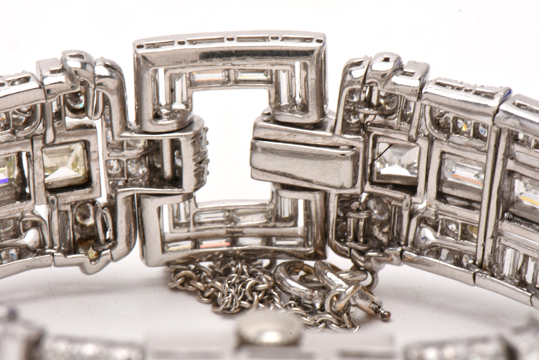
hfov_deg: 16.1
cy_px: 180
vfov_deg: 10.8
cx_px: 270
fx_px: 1909
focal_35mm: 128
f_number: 29
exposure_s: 1/80
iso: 100
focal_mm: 85
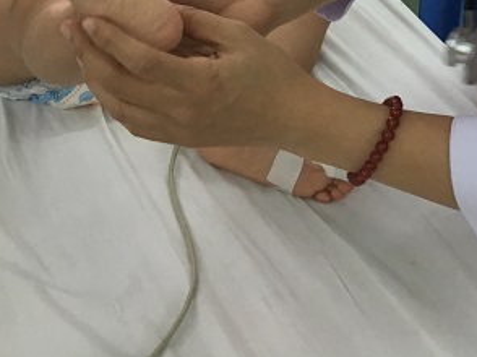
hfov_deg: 24.0
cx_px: 440
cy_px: -123
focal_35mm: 79
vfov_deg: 17.4
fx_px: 1088
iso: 100
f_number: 2.2
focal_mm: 4.15
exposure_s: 1/33
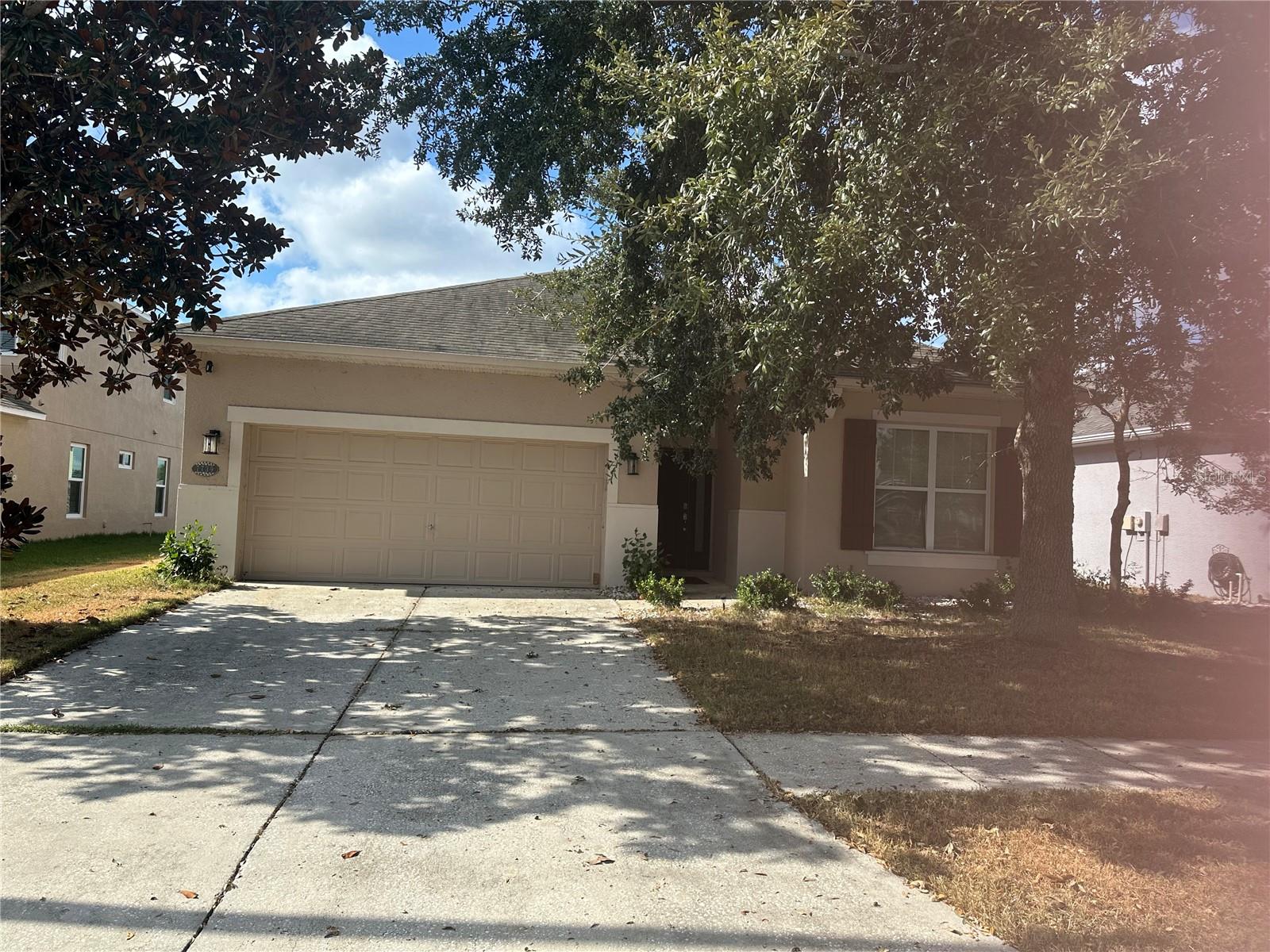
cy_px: 476
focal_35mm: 24
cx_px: 635
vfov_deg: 56.8
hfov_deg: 71.6
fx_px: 881
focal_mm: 6.86
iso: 80
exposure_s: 1/2591
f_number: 1.78
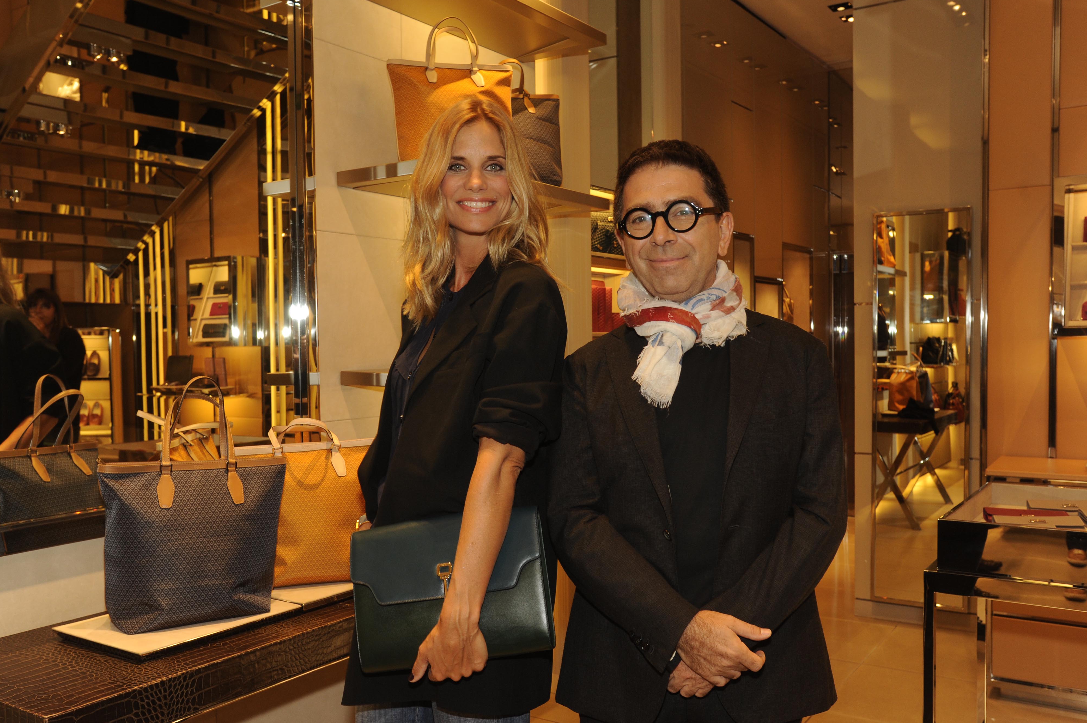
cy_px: 369
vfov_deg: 41.1
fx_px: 966
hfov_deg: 58.7
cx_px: 539
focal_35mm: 32
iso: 1000
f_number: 6.3
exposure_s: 1/125
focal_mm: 30
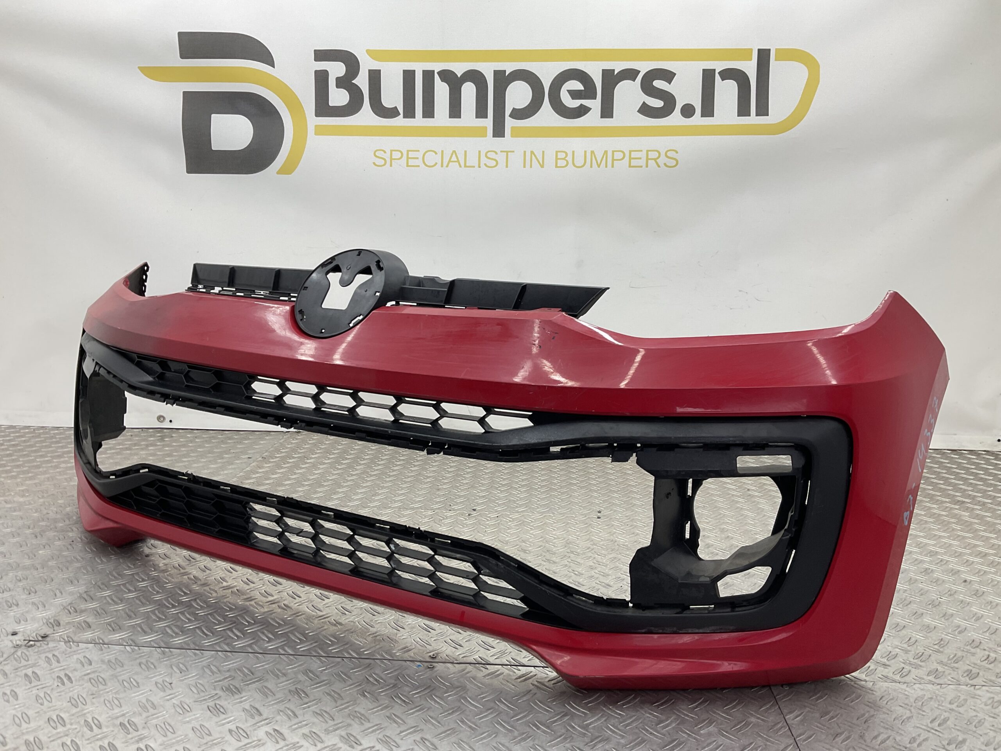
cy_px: 376
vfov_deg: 48.2
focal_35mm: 29
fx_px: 839
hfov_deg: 61.7
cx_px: 500
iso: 25
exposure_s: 1/100
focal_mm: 3
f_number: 1.8
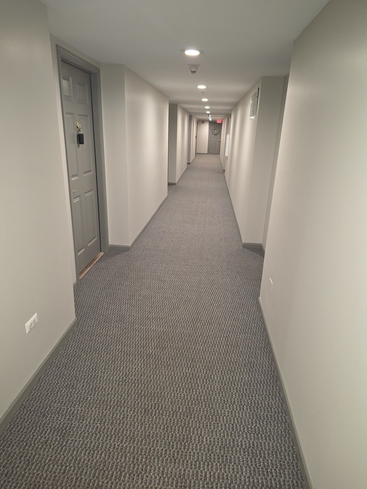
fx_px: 325
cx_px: 184
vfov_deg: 73.9
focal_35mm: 23
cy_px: 244
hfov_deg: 58.9
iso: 125
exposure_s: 1/18.5
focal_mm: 6.25
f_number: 1.7
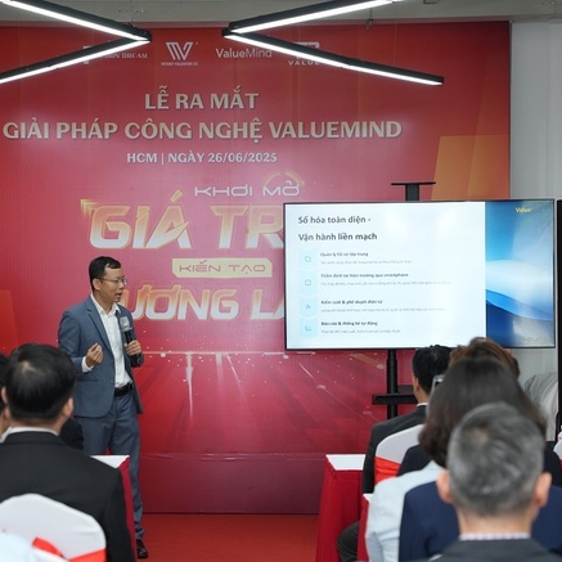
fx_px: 1800
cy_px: 305
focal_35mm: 98
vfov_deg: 17.7
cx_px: 206
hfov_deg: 17.7
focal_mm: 70
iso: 1250
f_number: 4
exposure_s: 1/160
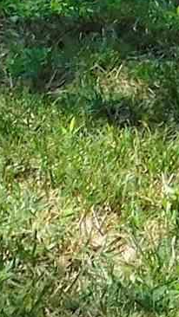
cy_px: -496
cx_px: 538
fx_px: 3087
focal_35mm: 366
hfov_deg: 3.3
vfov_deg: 5.6
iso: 125
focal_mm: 7.1
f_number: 3.6
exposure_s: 1/1000
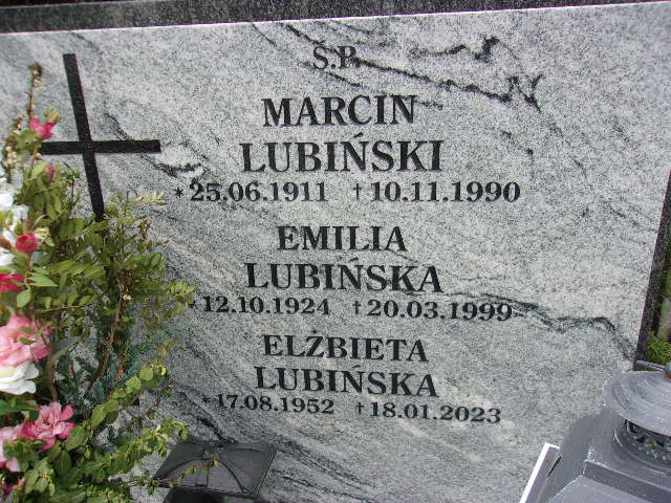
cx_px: 336
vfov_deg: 51.4
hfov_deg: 65.3
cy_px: 252
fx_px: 523
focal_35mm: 27
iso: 80
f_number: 3
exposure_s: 1/240
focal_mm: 4.9
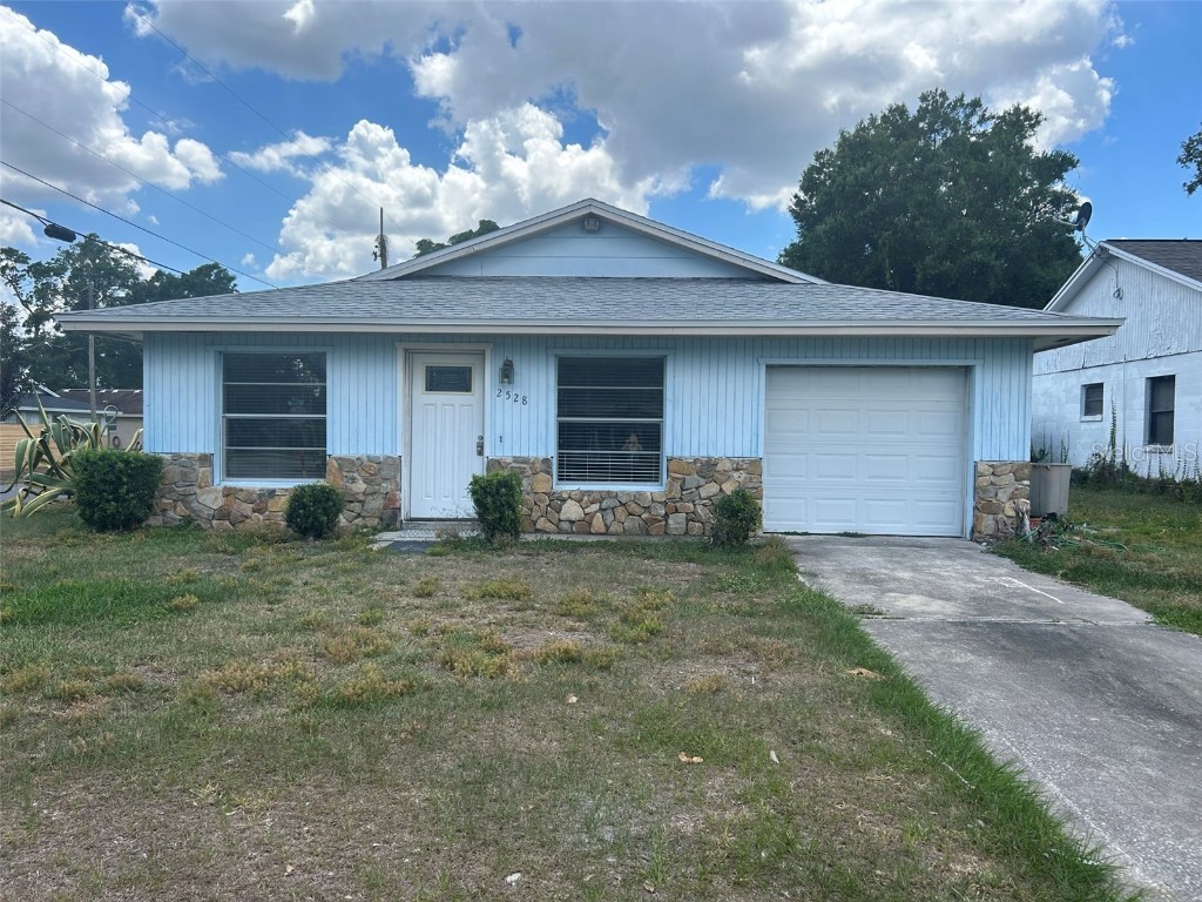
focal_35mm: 26
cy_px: 451
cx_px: 601
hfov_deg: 67.3
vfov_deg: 53.1
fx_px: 903
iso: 50
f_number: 1.5
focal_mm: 5.7
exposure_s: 1/2762
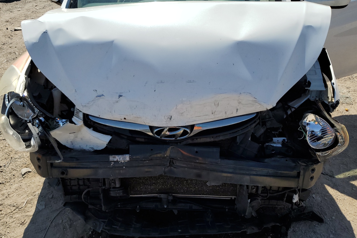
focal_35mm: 28
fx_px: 278
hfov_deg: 65.5
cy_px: 123
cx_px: 175
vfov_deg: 46.4
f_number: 1.5
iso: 50
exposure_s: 1/5000
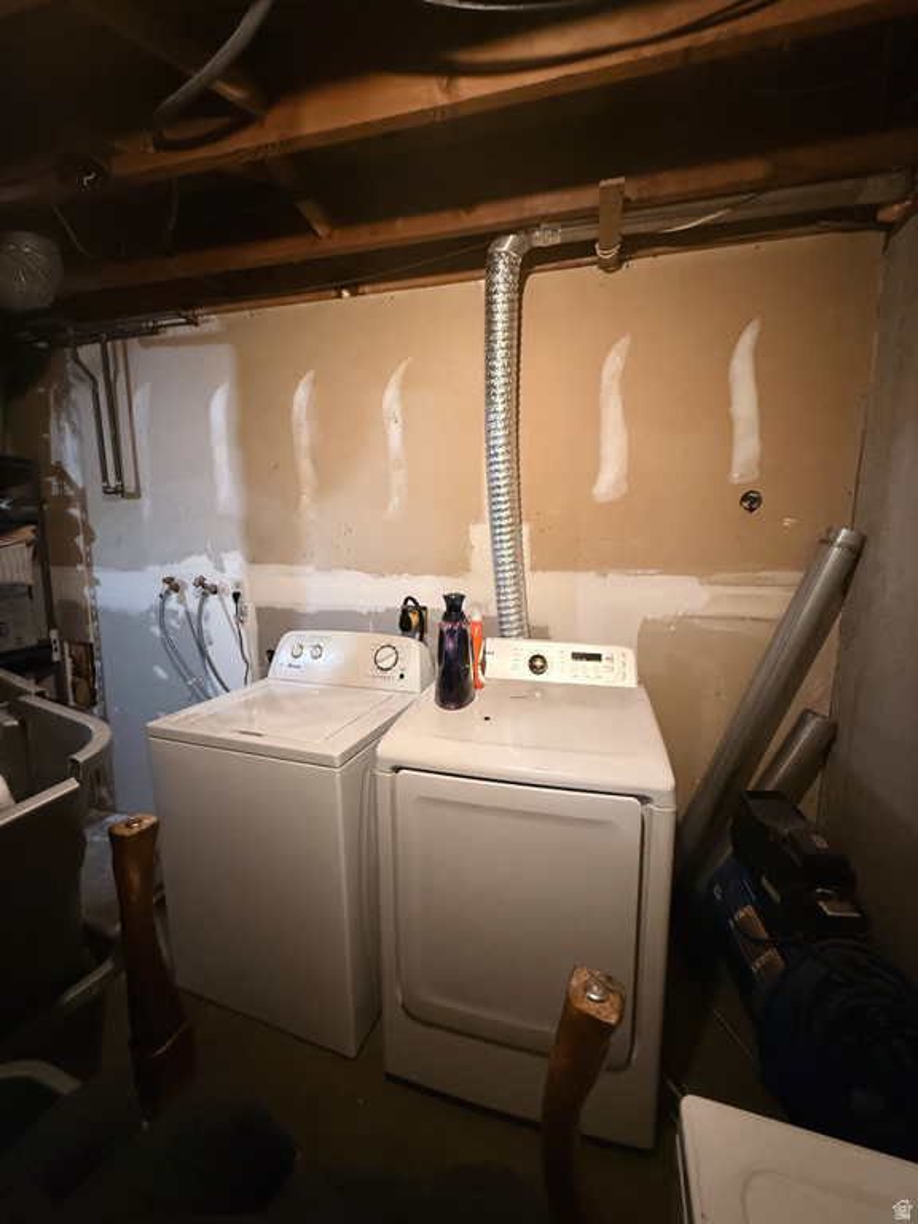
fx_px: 495
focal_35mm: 14
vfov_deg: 102.1
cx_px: 459
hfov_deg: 85.7
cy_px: 612
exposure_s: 1/60
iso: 1000
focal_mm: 2.22
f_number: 2.2
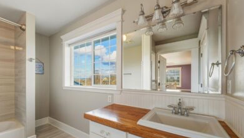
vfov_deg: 70.1
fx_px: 97
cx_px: 120
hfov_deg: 103.0
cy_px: 79
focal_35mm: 15
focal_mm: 14
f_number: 9
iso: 400
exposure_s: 1/250
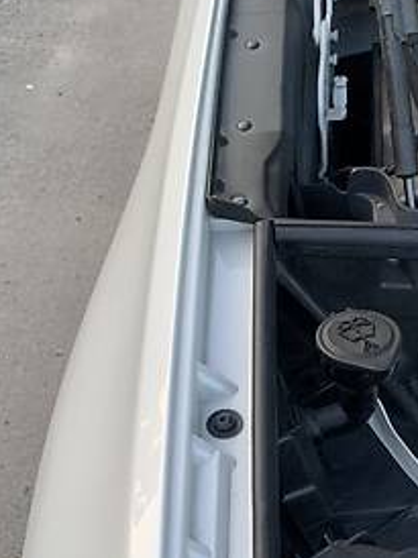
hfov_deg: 25.2
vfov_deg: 32.8
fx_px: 919
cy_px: 448
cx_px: 338
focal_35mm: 57
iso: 64
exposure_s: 1/121
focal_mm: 4.2
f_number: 1.8
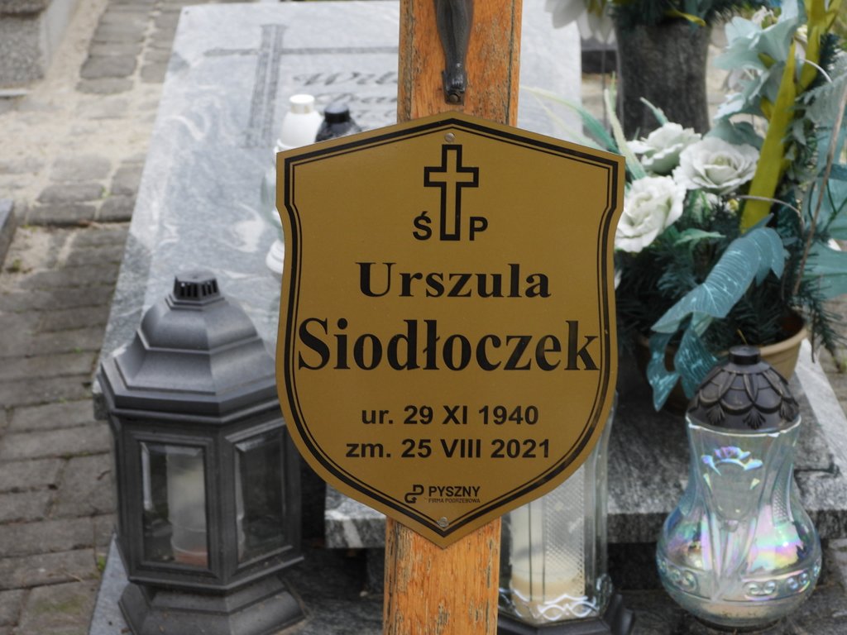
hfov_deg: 20.2
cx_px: 424
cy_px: 318
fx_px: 2373
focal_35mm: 97
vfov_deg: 15.2
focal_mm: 17.5
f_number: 3.5
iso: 100
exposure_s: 1/250
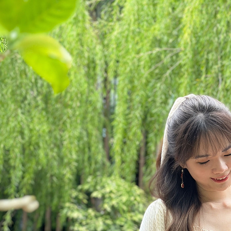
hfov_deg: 14.9
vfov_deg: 14.7
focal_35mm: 116
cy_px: 240
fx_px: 876
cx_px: 193
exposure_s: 1/1157
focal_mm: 6.86
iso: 80
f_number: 1.78
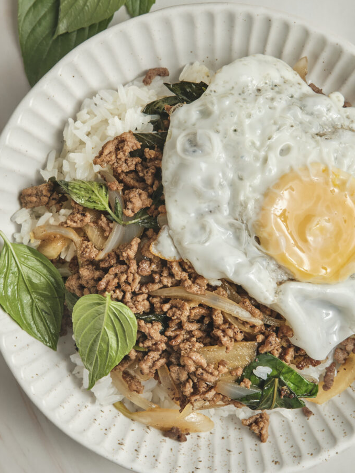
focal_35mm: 110
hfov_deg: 13.5
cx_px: 178
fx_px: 1504
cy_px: 247
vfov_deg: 17.9
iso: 200
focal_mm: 67.6
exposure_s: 1/250
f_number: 9
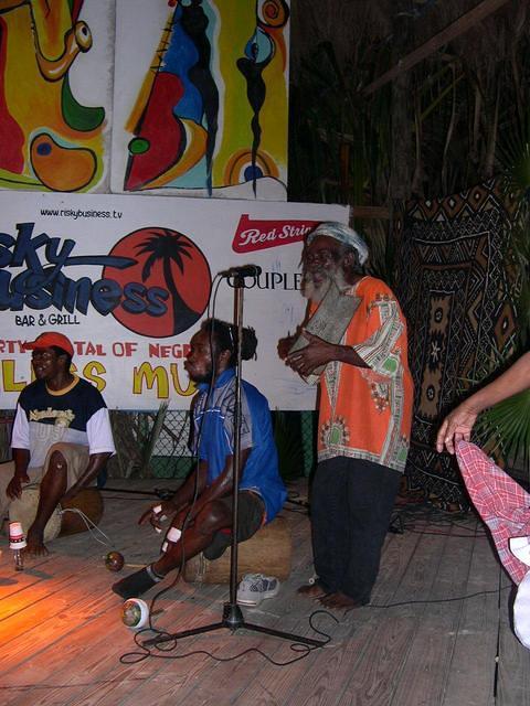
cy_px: 353
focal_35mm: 38
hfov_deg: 37.7
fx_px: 776
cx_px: 265
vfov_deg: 49.0
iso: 216
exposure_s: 1/60
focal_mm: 8
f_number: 2.8
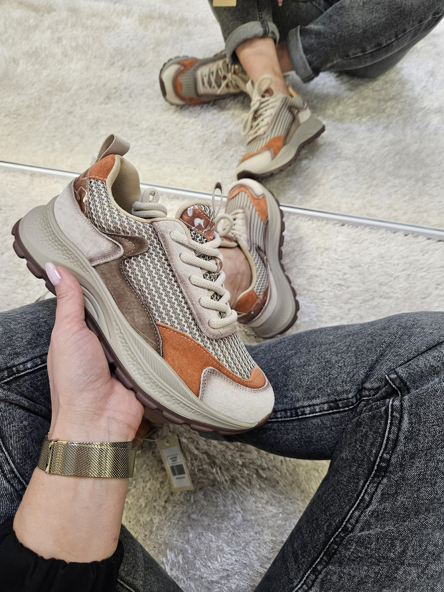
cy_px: 296
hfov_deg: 58.9
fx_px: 393
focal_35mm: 23
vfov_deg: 73.9
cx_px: 222
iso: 500
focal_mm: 5.4
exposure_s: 1/100
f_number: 1.8
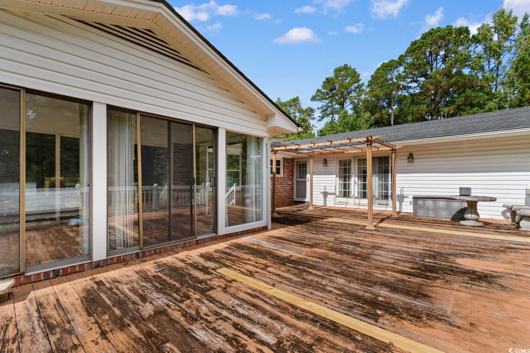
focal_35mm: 15
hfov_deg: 100.4
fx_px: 221
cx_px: 265
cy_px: 176
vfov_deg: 77.3
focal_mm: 10
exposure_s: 1/125
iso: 100
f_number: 5.6
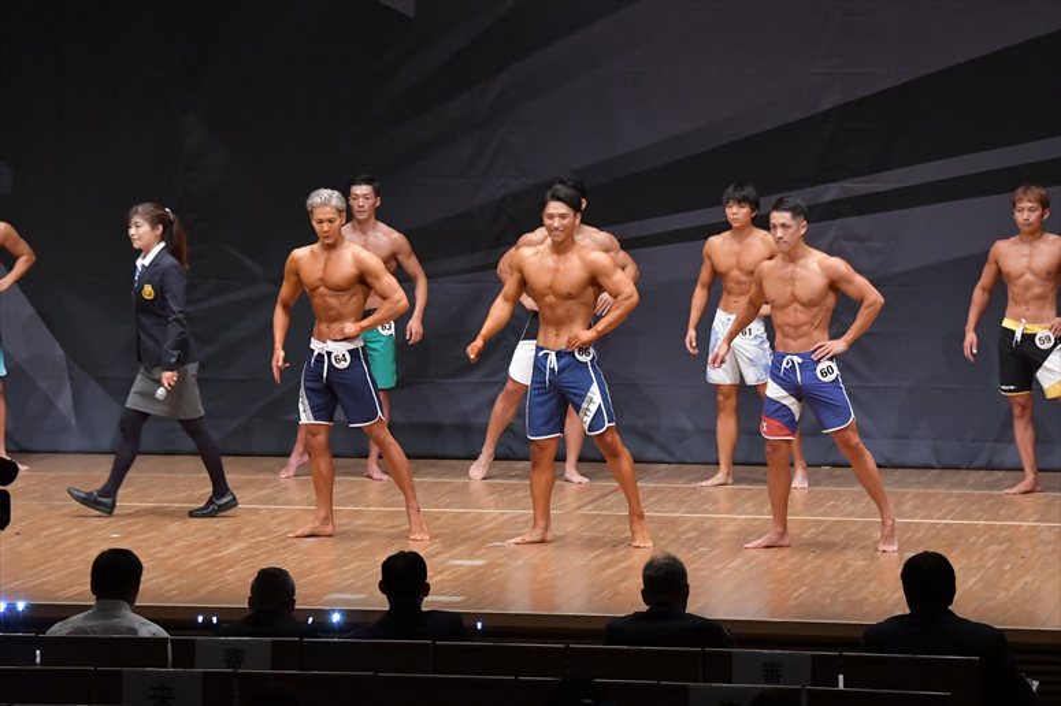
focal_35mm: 157
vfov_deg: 8.7
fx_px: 4625
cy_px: 353
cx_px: 530
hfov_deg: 13.1
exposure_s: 1/400
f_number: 5.6
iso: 6400
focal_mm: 105
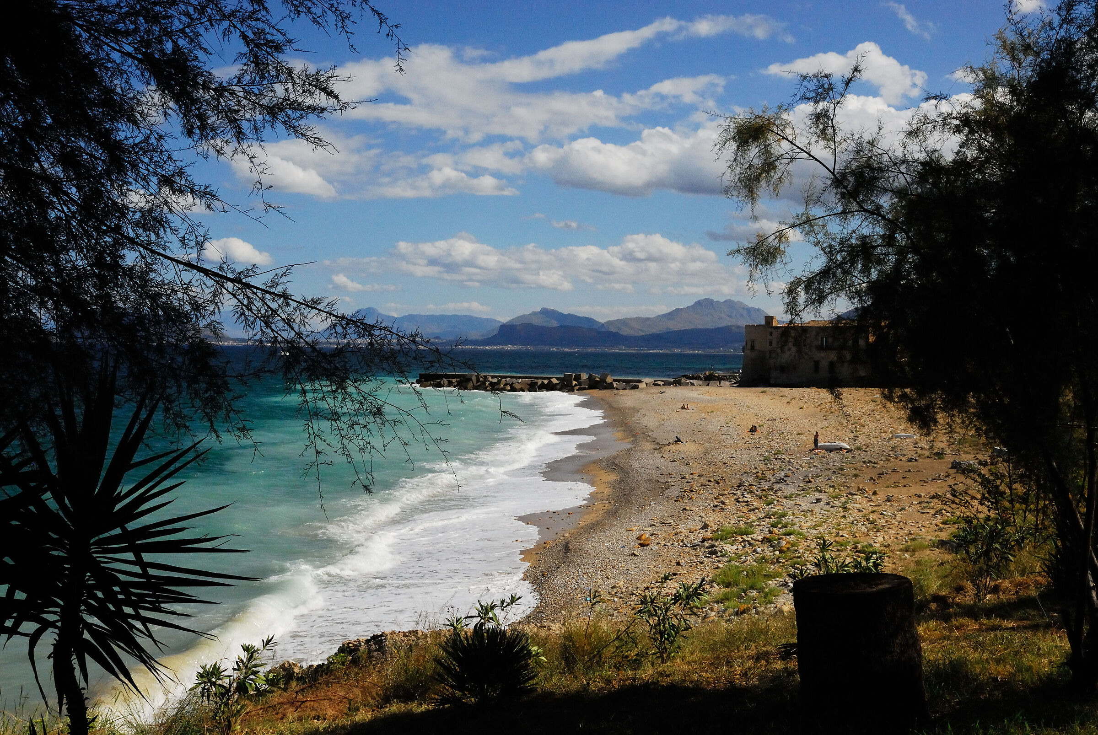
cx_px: 549
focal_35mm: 40
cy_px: 368
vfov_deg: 33.1
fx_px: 1237
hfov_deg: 47.9
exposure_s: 1/1250
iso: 800
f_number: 14
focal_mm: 27
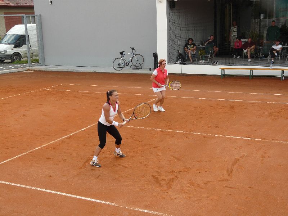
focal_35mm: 49
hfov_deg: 38.9
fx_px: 408
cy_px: 108
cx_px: 144
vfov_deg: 29.7
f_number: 4
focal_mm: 8.1
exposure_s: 1/250
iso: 100
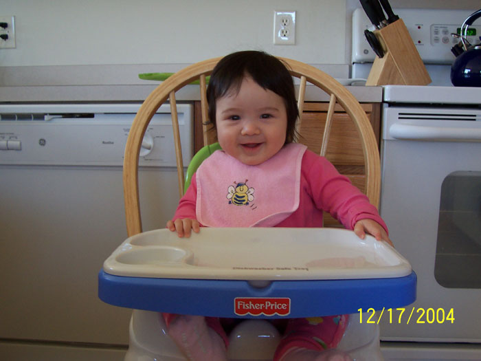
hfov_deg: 50.1
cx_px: 240
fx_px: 514
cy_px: 180
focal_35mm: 37
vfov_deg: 38.7
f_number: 2.8
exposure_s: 1/30
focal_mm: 5.6
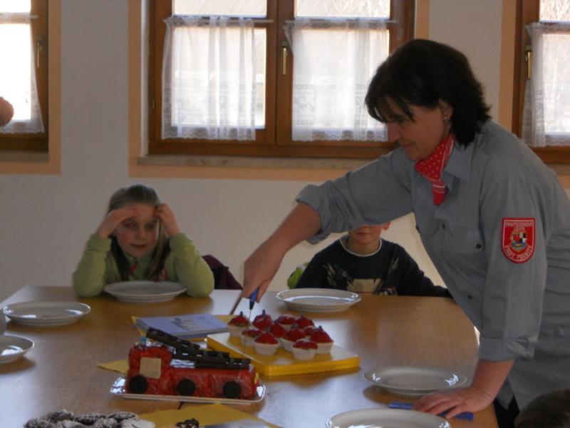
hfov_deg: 21.3
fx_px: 1515
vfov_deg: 16.1
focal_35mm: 92
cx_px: 285
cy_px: 214
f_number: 5.4
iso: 320
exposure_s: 1/60
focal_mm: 16.5
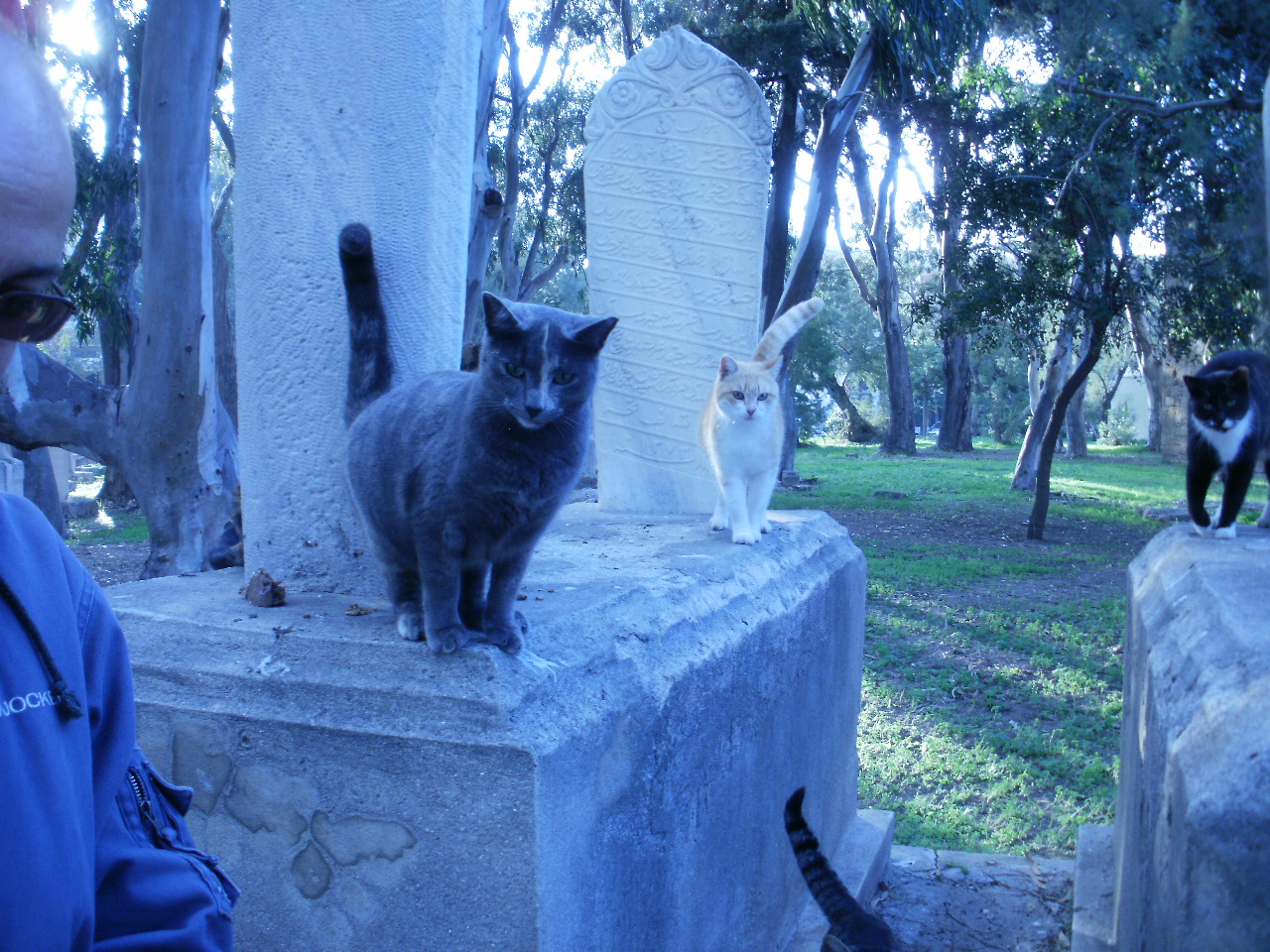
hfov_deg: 51.4
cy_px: 476
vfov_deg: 39.7
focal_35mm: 36
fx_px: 1321
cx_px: 635
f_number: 3.5
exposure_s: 1/60
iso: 100
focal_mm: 6.3
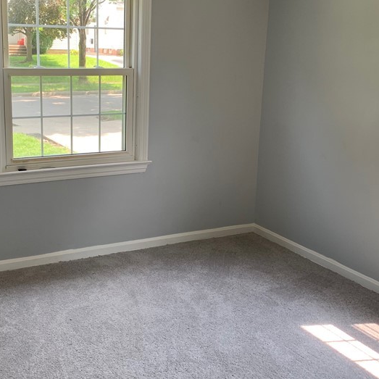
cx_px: 132
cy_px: 161
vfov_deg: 37.5
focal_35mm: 45
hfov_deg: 37.2
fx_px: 557
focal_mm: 4.25
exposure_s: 1/121
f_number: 1.8
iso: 64
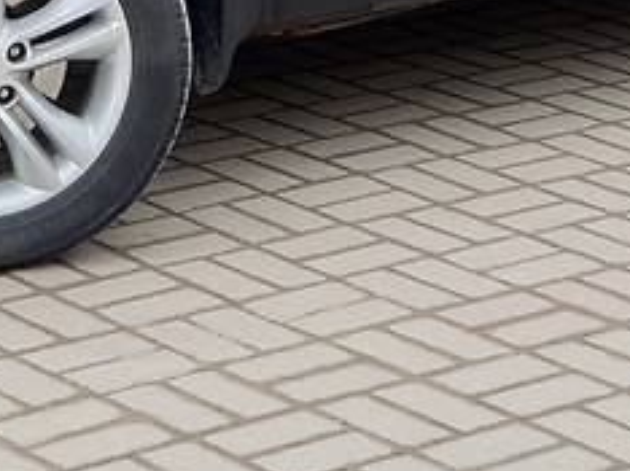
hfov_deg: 11.1
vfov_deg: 8.1
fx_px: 3236
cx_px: 197
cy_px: -258
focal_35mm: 178
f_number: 2.4
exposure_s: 1/104
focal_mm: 6
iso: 25
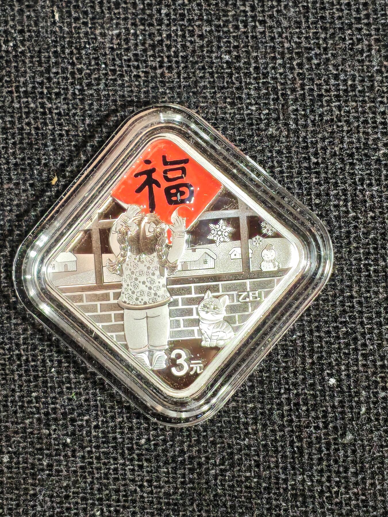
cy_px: 258
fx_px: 1883
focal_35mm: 126
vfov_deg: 15.6
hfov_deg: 11.8
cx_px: 194
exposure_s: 1/306
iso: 50
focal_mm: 4.94
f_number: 1.5
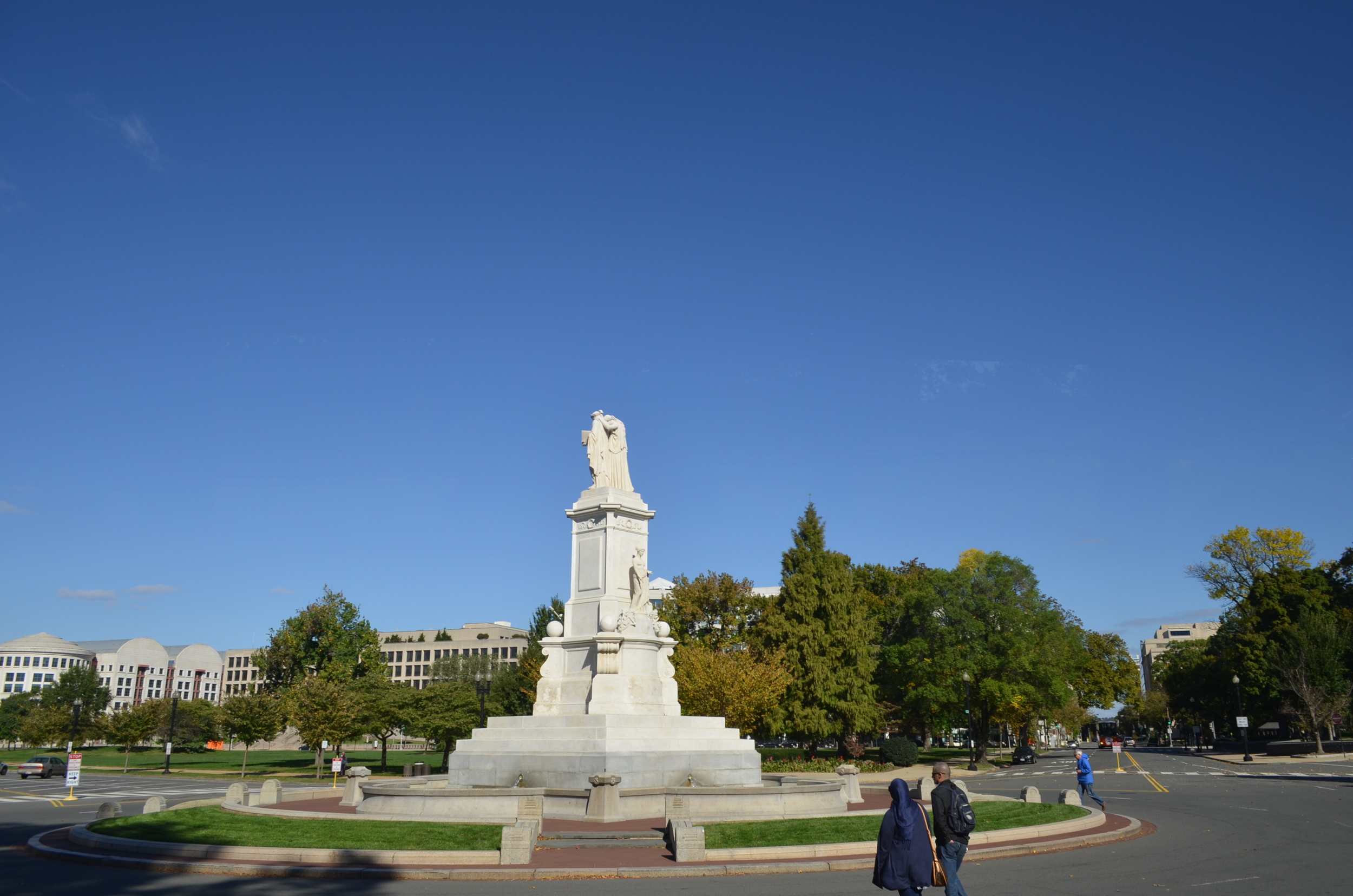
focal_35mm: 27
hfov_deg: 67.5
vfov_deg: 47.7
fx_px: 1013
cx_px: 676
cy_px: 448
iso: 200
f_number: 7.1
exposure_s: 1/200
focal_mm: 18
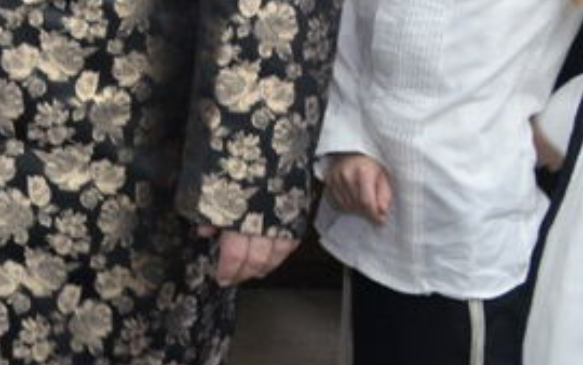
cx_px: -600
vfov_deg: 8.2
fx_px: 2352
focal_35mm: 148
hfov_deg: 12.4
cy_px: -477
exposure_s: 1/60
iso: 1600
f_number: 5.6
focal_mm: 28
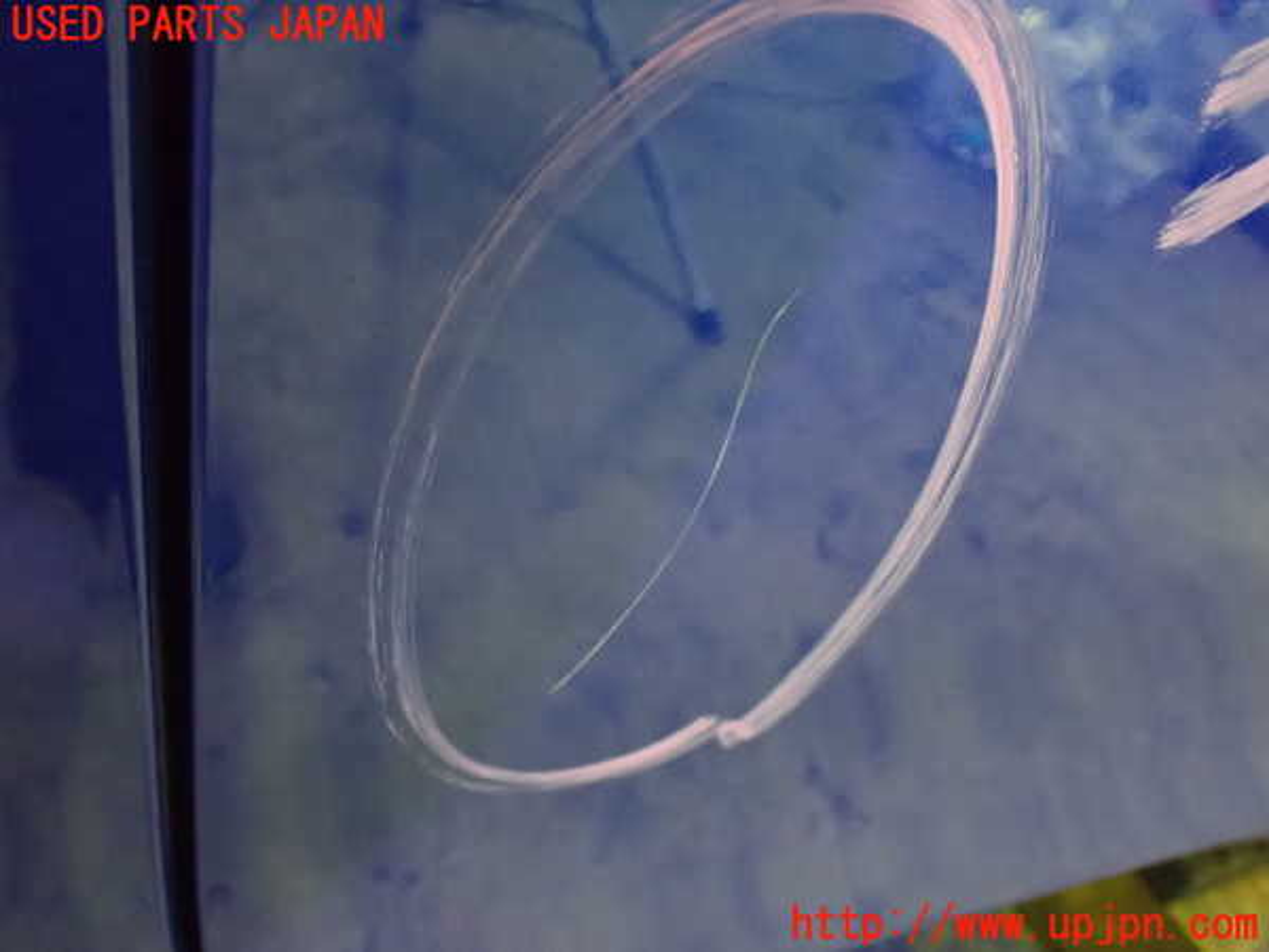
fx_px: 1100
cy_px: 476
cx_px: 634
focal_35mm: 30
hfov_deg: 60.0
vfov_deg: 46.8
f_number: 2.3
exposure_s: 1/30
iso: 1250
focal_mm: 5.4
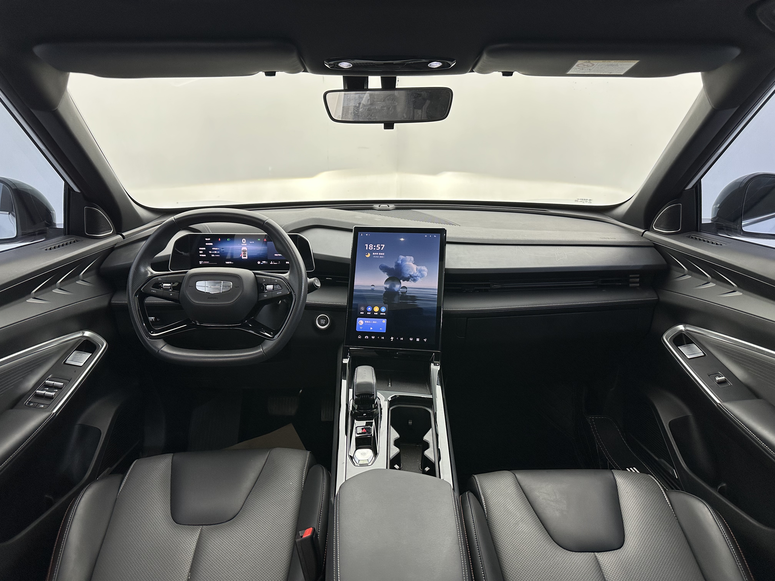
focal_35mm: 24
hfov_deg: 71.6
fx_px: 537
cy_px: 290
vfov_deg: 56.8
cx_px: 388
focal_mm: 6.86
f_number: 1.78
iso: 160
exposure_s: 1/100
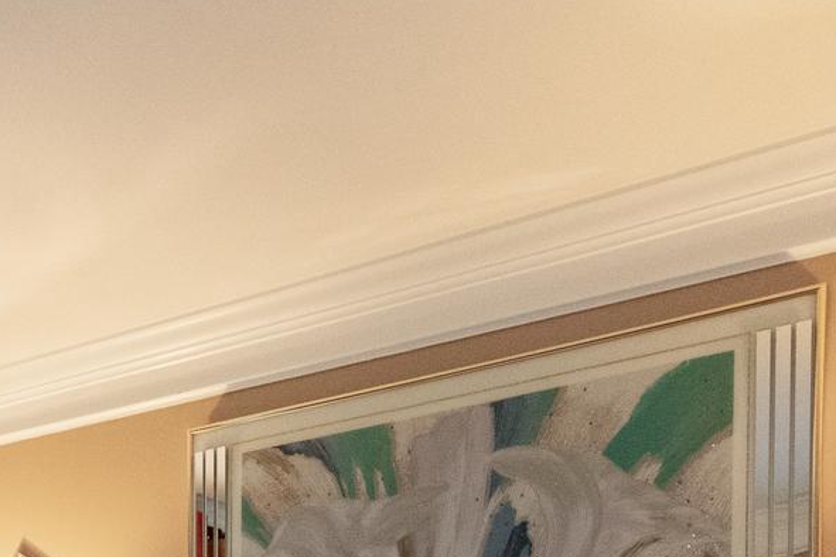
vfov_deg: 21.7
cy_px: 839
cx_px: 100
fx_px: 1207
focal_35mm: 52
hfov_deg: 36.1
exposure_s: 1/160
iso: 2000
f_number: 4
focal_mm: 10
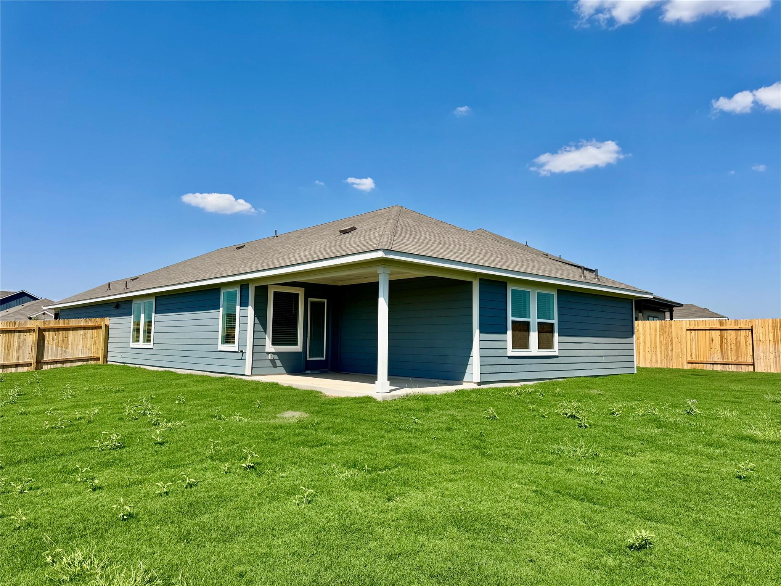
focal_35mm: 24
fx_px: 541
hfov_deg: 71.6
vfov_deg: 56.8
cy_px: 293
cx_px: 390
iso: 80
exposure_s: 1/5814
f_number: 1.78
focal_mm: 6.76
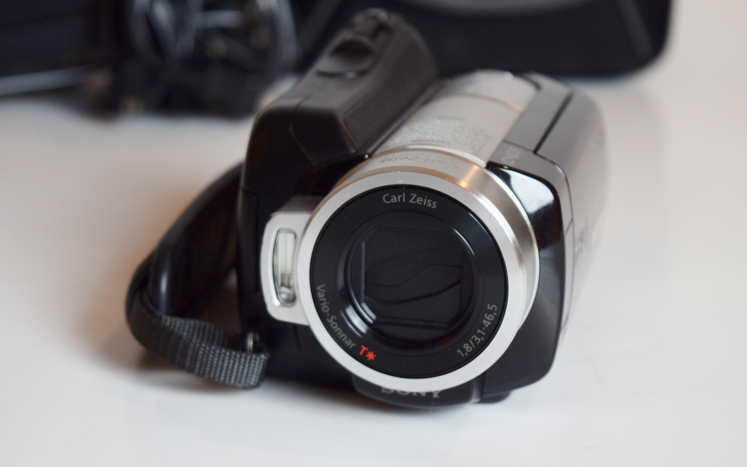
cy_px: 234
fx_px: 1721
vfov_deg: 15.5
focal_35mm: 85
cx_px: 373
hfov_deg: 24.5
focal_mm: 55
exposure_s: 1/60
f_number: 5.6
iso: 560
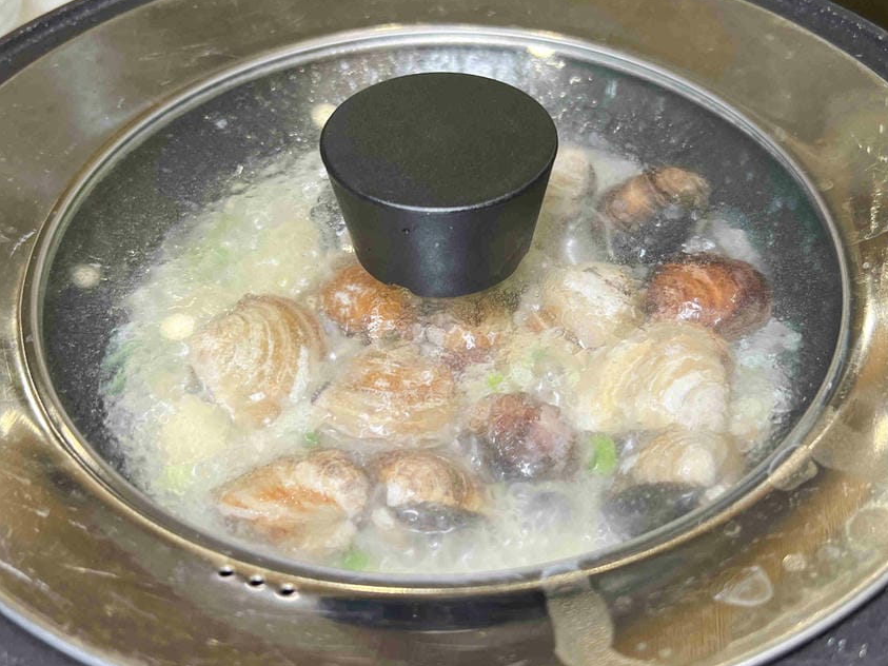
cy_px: 333
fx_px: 949
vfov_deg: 38.7
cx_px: 479
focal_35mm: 37
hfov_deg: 50.1
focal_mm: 5.7
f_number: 1.5
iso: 100
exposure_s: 1/100
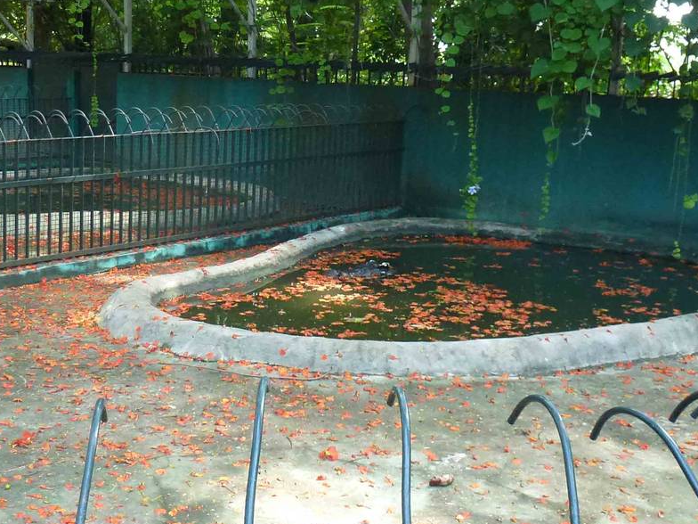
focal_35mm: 49
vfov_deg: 29.6
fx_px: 988
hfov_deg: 38.7
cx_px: 274
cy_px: 231
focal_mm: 4.3
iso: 320
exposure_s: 1/60
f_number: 3.3
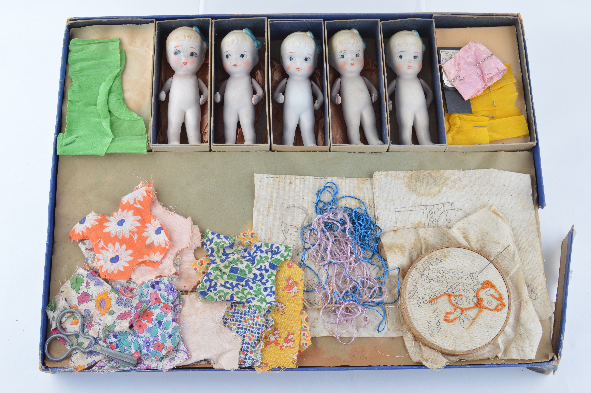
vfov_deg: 29.8
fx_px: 738
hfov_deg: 43.6
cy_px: 196
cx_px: 296
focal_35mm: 45
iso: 100
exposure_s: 1/25
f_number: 10
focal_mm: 30
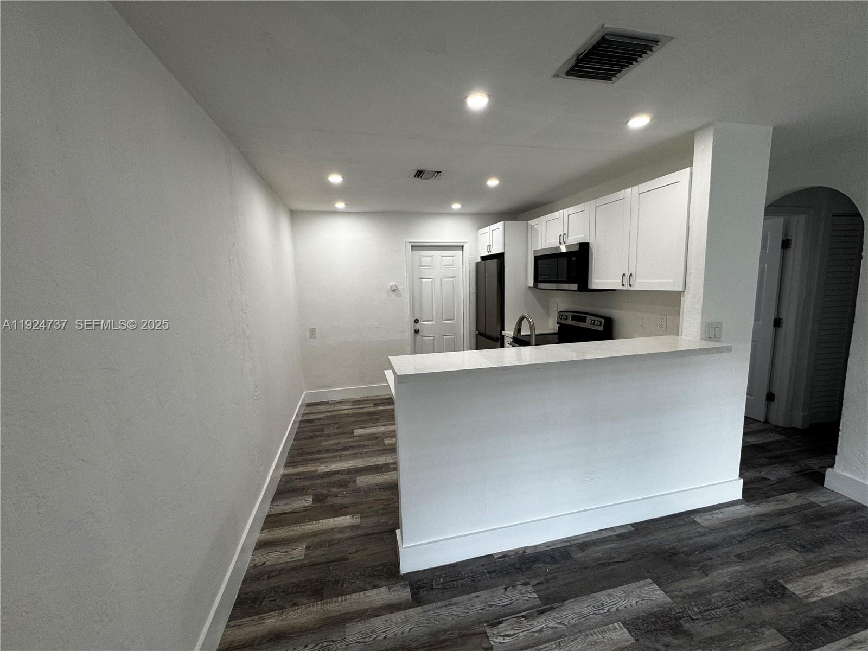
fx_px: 351
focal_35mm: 14
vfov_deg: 85.7
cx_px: 434
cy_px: 326
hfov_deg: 102.1
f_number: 2.2
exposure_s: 1/120
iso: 100
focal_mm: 2.22
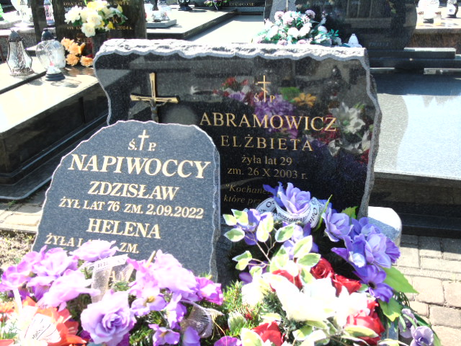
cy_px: 173
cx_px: 230
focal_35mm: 40
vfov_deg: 36.0
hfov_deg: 46.8
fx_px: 533
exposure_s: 1/200
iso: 80
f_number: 3.9
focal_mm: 7.1
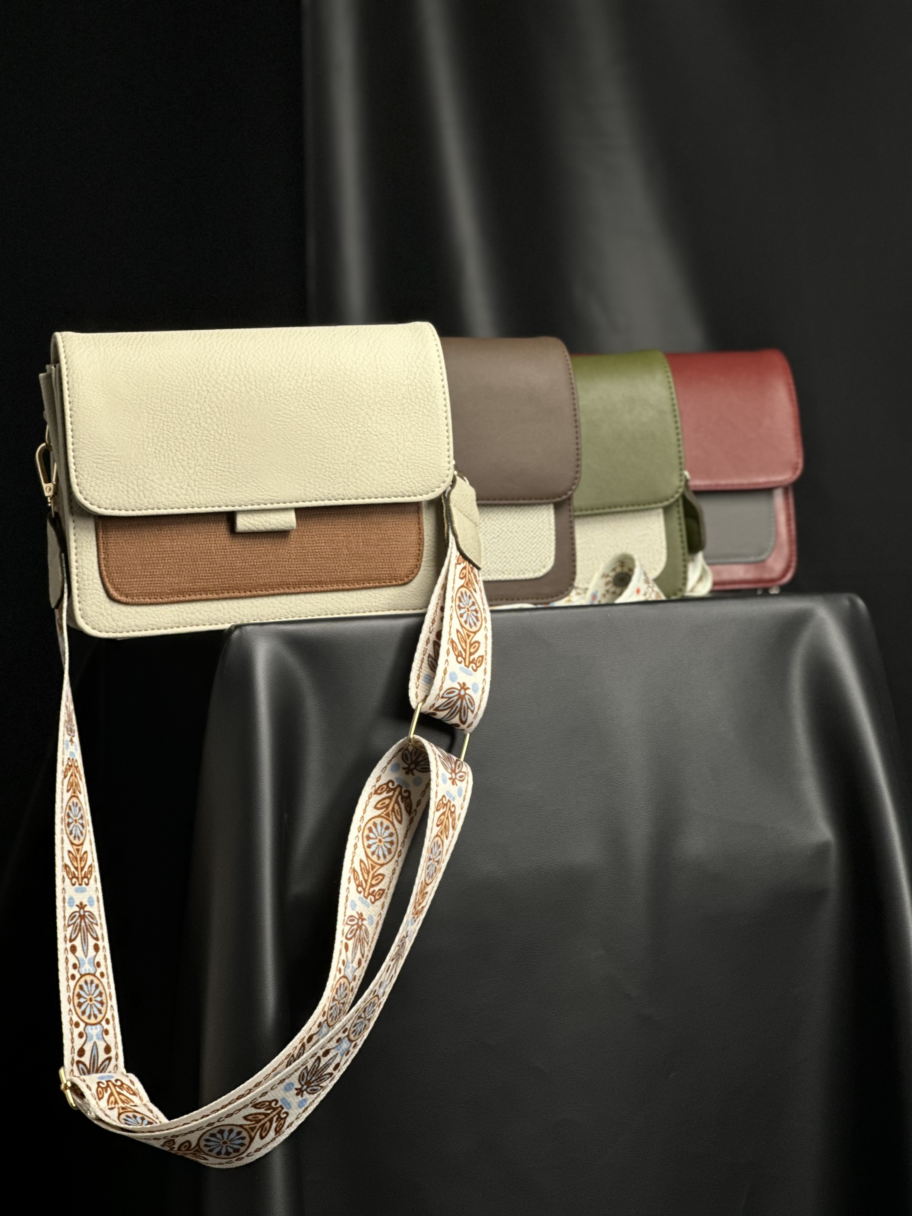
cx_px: 456
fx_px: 2705
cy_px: 608
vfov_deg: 25.3
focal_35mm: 77
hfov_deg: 19.1
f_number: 2.8
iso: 160
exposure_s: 1/121
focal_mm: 9
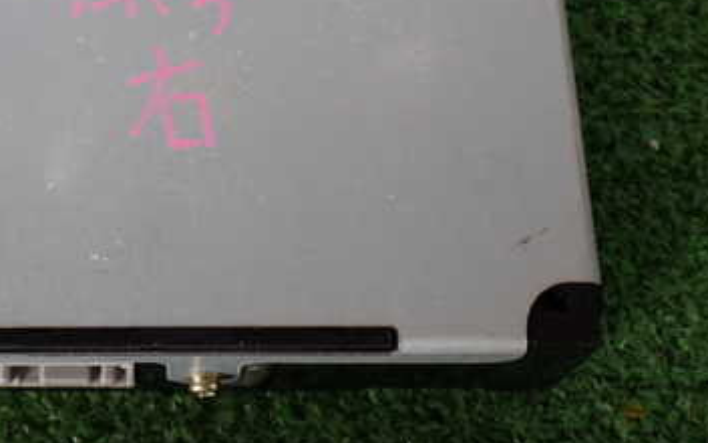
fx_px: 1428
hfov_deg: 27.4
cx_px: 165
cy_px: 85
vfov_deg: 17.5
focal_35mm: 74
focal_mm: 7.31
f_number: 2.8
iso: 200
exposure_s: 1/60
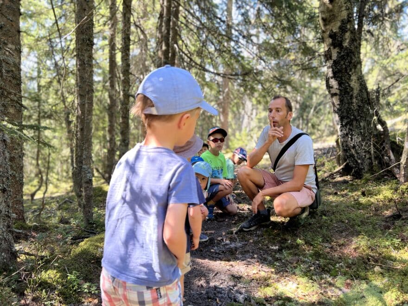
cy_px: 153
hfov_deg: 67.3
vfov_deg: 53.1
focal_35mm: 26
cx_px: 204
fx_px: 306
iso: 64
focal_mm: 5.7
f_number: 1.5
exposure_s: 1/121
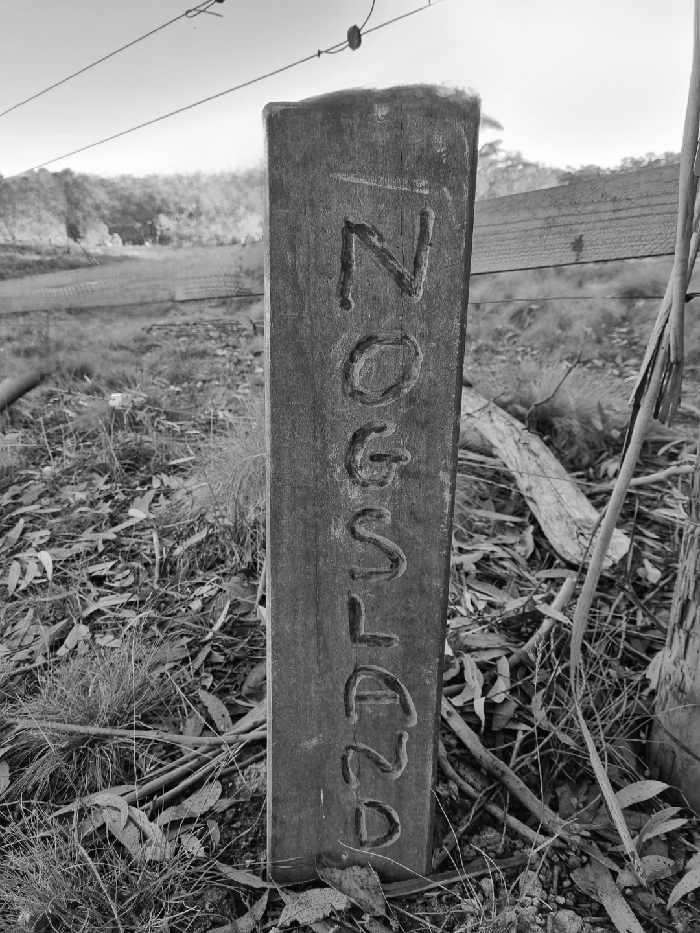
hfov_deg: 53.1
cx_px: 350
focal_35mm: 26
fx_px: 701
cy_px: 466
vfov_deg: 67.3
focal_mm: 5.4
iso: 50
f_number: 1.8
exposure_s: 1/112
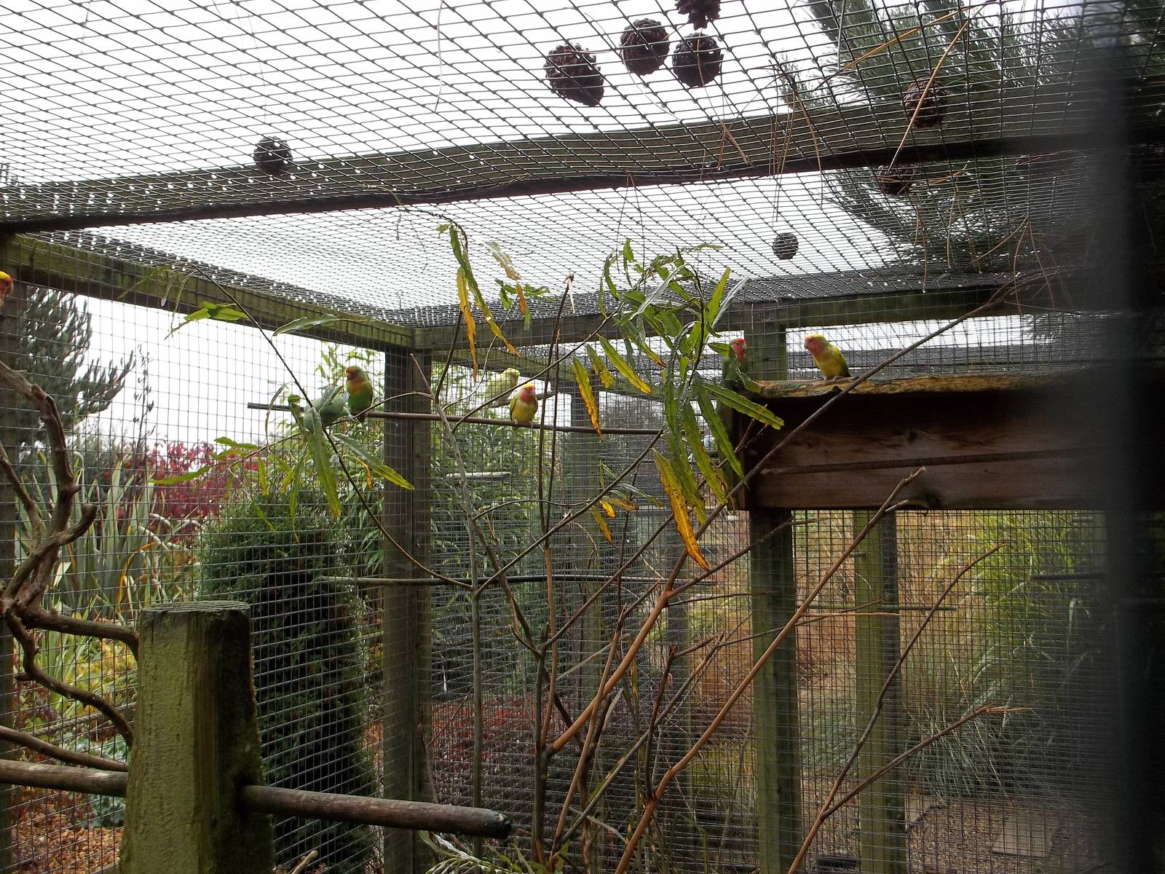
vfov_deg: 42.9
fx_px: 1111
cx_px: 582
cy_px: 437
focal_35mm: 33
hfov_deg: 55.4
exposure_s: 1/200
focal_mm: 5.9
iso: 80
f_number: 3.3
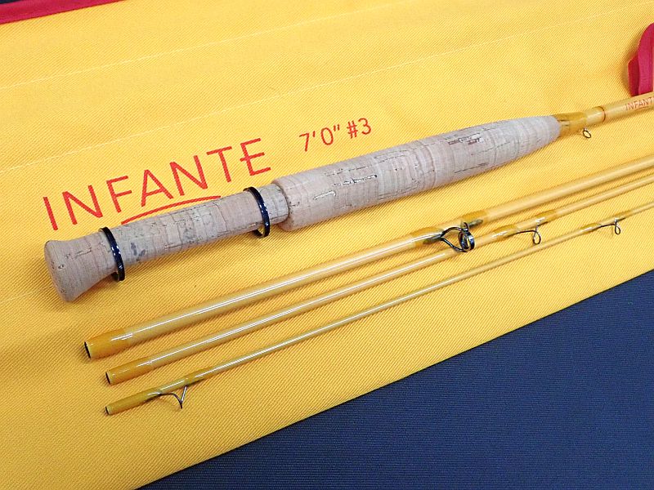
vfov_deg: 37.7
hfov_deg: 49.0
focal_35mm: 38
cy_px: 245
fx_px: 718
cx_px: 327
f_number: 3.5
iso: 800
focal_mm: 6.86
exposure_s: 1/60
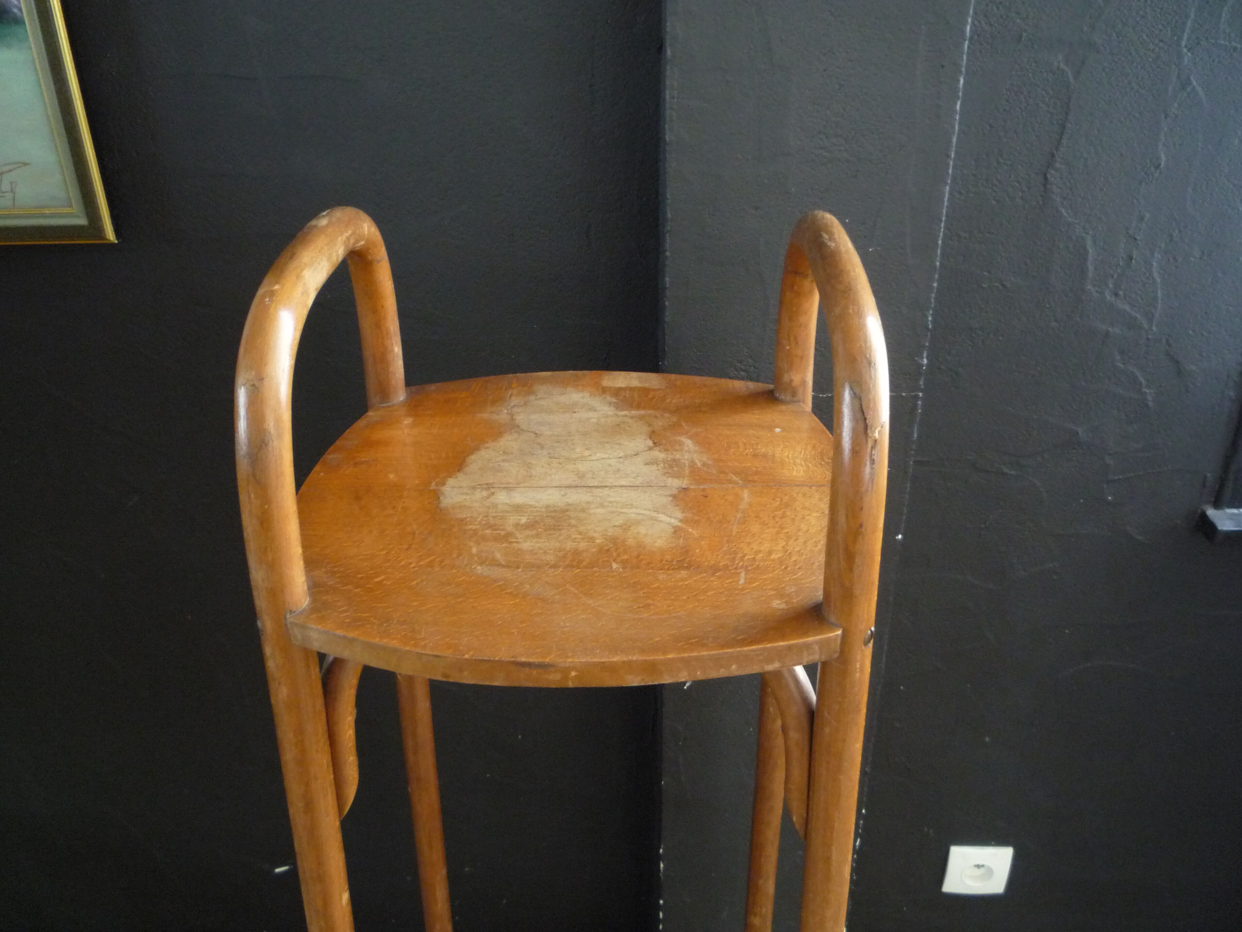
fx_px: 1076
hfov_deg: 60.0
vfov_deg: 46.8
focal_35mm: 30
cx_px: 621
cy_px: 466
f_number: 3.3
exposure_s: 1/8
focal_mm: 5.2
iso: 400
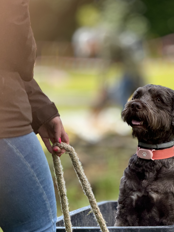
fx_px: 1267
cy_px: 149
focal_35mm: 189
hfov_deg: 7.8
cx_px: 128
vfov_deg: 10.5
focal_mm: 15.66
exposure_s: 1/367
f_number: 2.8
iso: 50
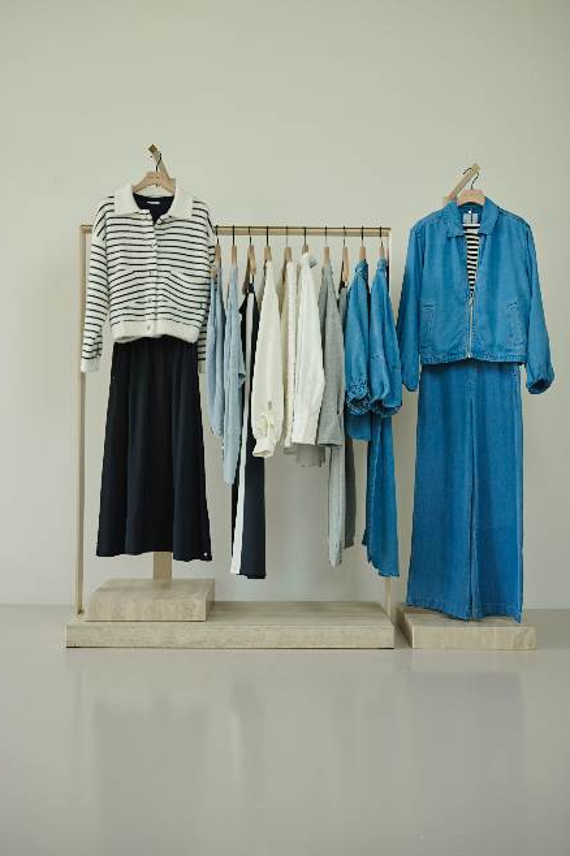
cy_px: 412
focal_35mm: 34
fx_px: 797
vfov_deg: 56.5
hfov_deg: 39.3
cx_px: 289
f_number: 4
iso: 320
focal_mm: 31.5
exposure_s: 1/200
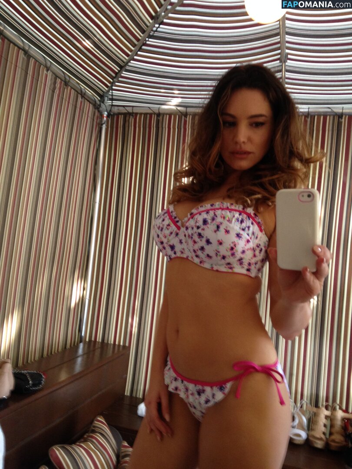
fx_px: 447
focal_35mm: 33
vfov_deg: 55.4
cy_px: 234
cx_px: 176
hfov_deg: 42.9
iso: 125
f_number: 2.4
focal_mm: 4.12
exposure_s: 1/20
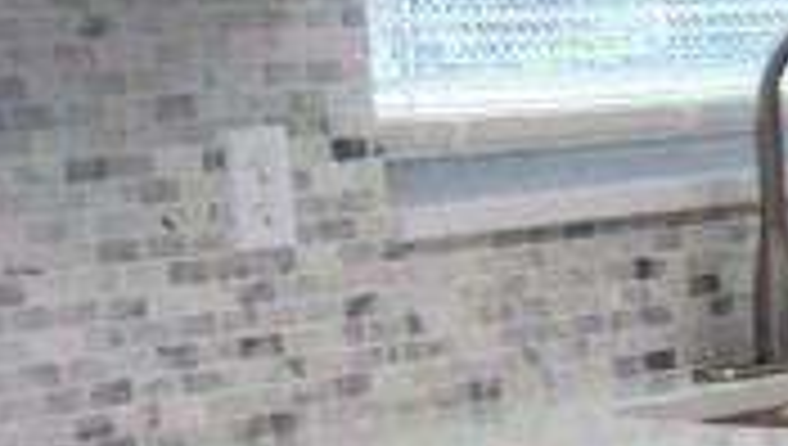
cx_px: 2071
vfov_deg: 6.7
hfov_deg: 10.1
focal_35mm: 178
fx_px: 3724
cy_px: 743
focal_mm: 5.1
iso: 100
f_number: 3.9
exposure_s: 1/40
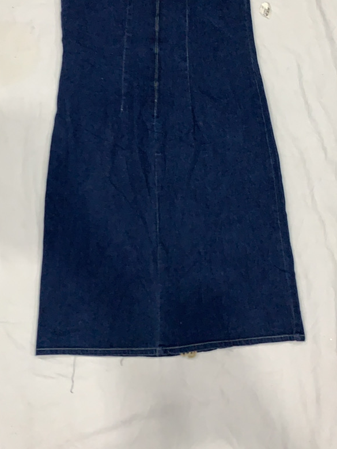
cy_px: 173
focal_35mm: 36
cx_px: 175
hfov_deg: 39.7
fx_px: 467
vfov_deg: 50.9
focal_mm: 4.25
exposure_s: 1/61
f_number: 1.8
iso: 80
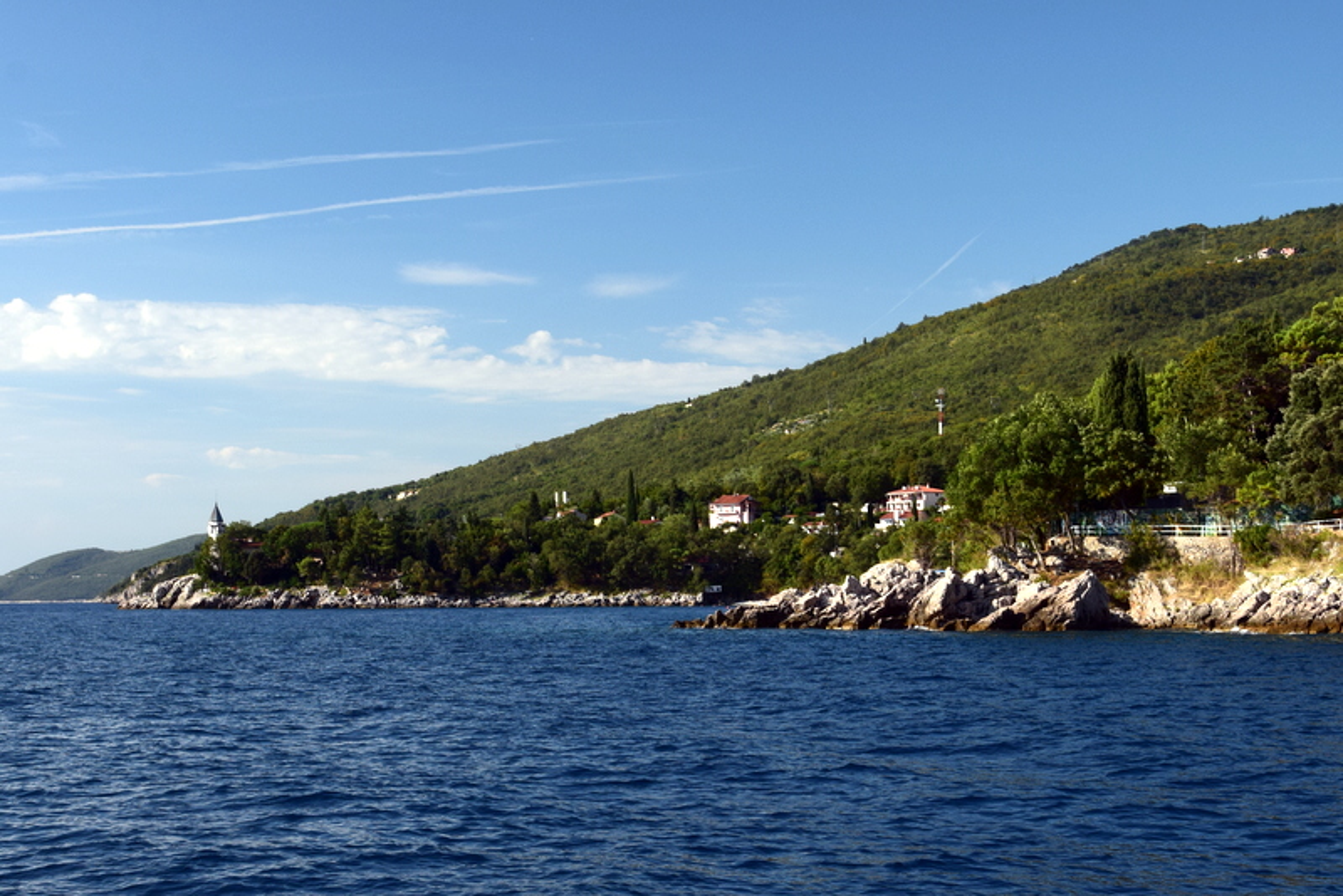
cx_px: 672
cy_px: 448
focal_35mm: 51
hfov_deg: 38.9
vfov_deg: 26.5
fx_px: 1903
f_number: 10
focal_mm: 34
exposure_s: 1/250
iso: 400
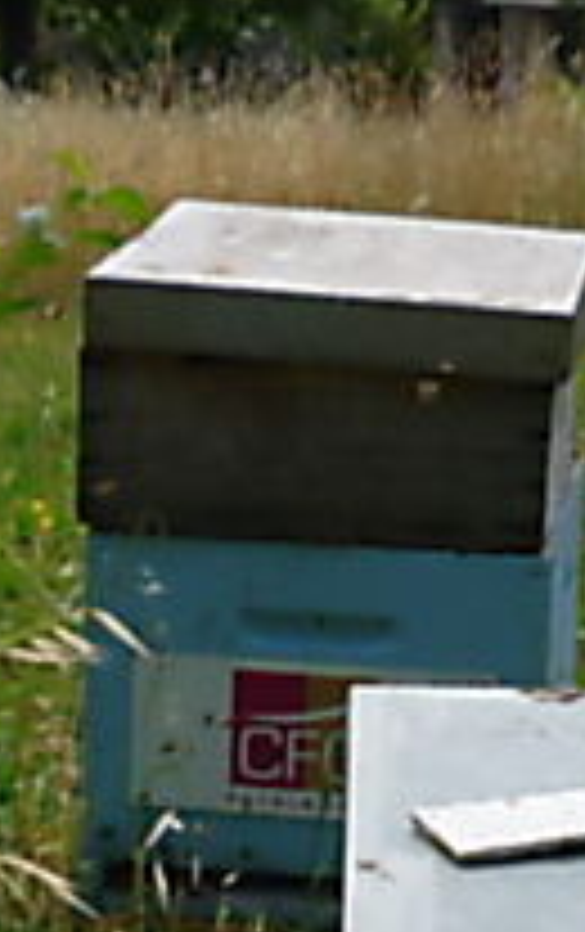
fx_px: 3432
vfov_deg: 15.1
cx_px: 432
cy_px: 986
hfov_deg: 9.7
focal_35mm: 135
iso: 80
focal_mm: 5.5
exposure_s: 1/1000
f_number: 2.8
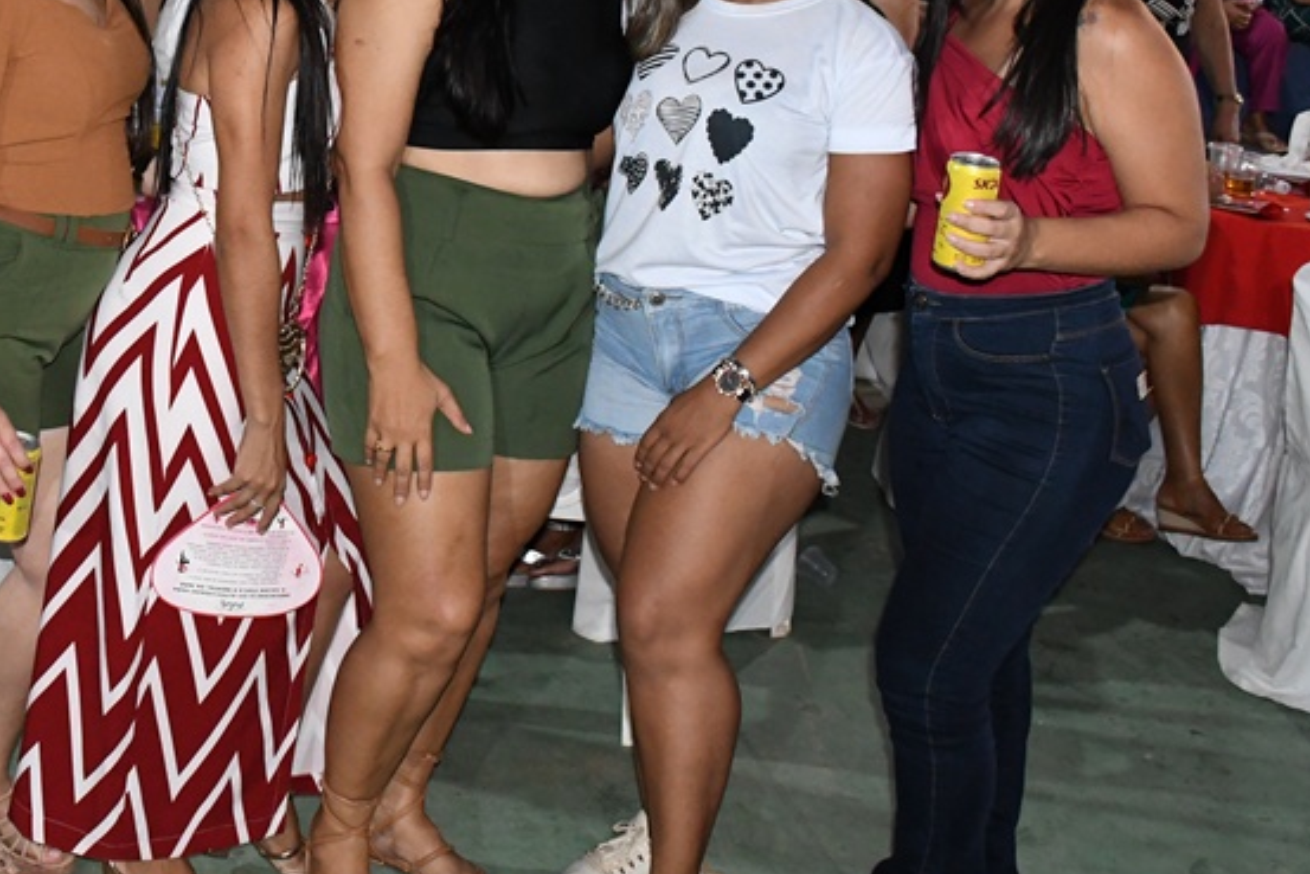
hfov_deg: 38.0
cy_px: 117
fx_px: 1820
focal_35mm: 50
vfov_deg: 26.3
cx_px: 244
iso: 4000
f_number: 5.6
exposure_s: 1/100
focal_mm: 18
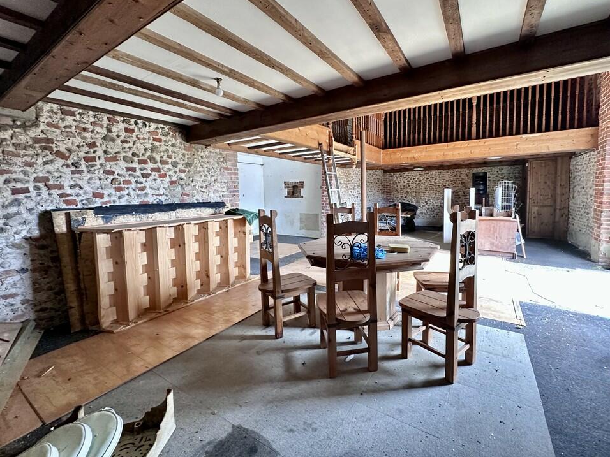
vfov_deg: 81.6
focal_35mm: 15
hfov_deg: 98.0
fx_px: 264
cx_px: 326
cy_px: 213
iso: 320
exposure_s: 1/60
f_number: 2.2
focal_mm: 2.22
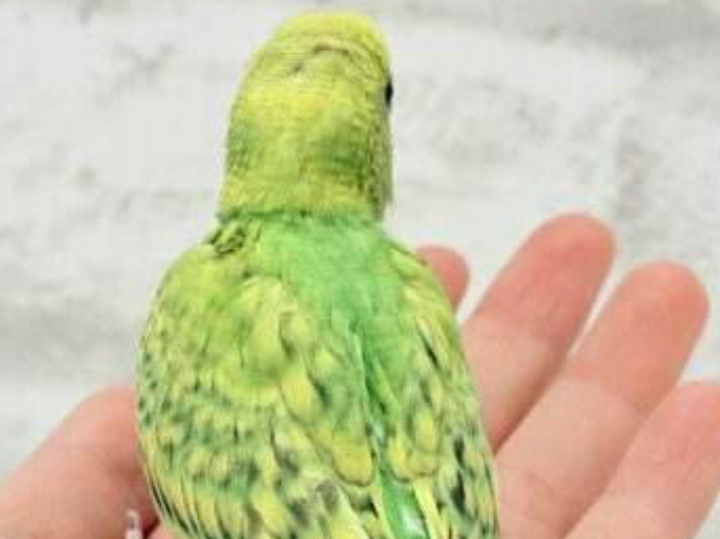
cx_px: 365
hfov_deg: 20.2
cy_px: 319
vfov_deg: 15.2
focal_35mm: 97
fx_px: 2017
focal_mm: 5.96
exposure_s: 1/50
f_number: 1.6
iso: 40
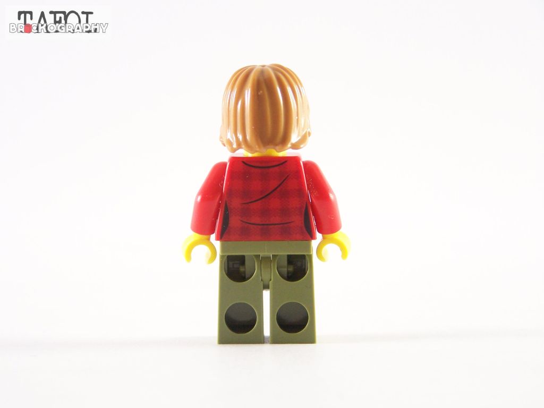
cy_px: 204
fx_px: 1839
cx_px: 272
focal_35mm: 117
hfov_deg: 16.8
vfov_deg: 12.7
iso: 200
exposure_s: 1/30
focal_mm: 19.4
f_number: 3.2
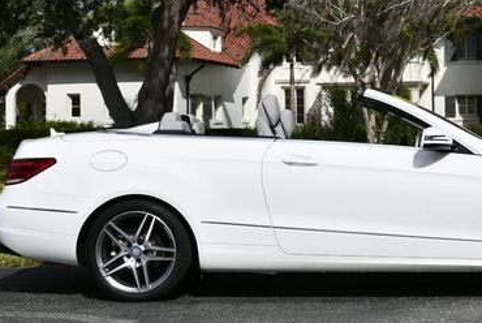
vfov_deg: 16.4
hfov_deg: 24.2
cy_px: 77
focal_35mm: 83
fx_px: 1113
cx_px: 347
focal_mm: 24
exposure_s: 1/400
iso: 100
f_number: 10
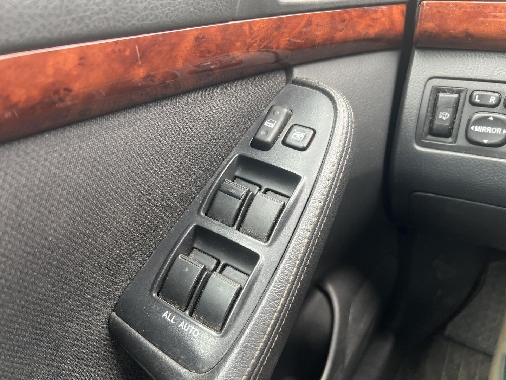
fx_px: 380
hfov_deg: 67.3
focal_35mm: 26
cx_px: 253
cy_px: 190
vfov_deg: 53.1
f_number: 1.5
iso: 160
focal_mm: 5.7
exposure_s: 1/60
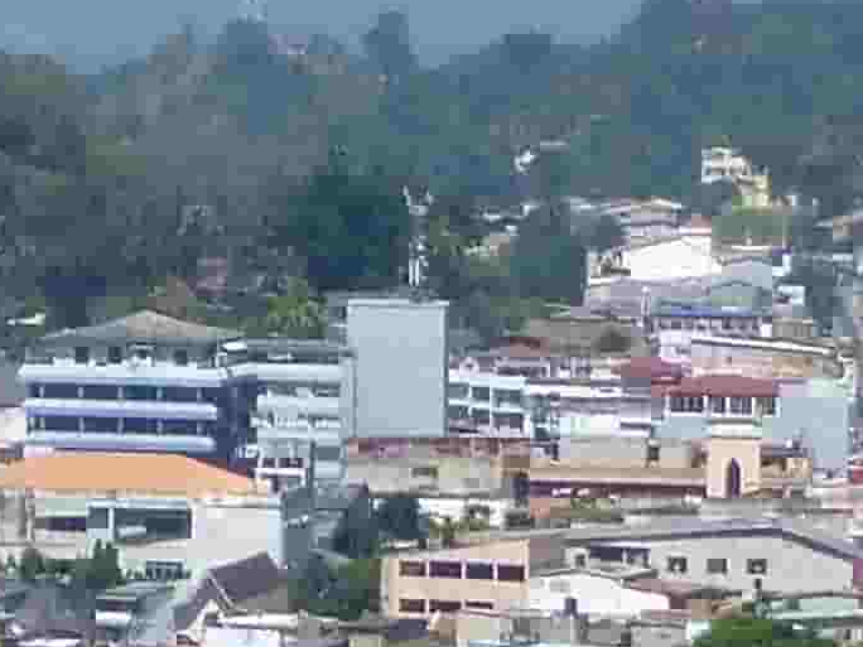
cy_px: 59
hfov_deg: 6.6
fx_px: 7404
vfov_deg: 5.0
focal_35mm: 297
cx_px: -278
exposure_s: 1/1000
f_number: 4.2
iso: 100
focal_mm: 8.5
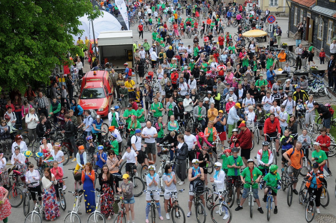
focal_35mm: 52
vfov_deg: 25.7
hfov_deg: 37.9
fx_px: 489
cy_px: 112
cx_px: 168
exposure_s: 1/200
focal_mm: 35
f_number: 7.1
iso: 200
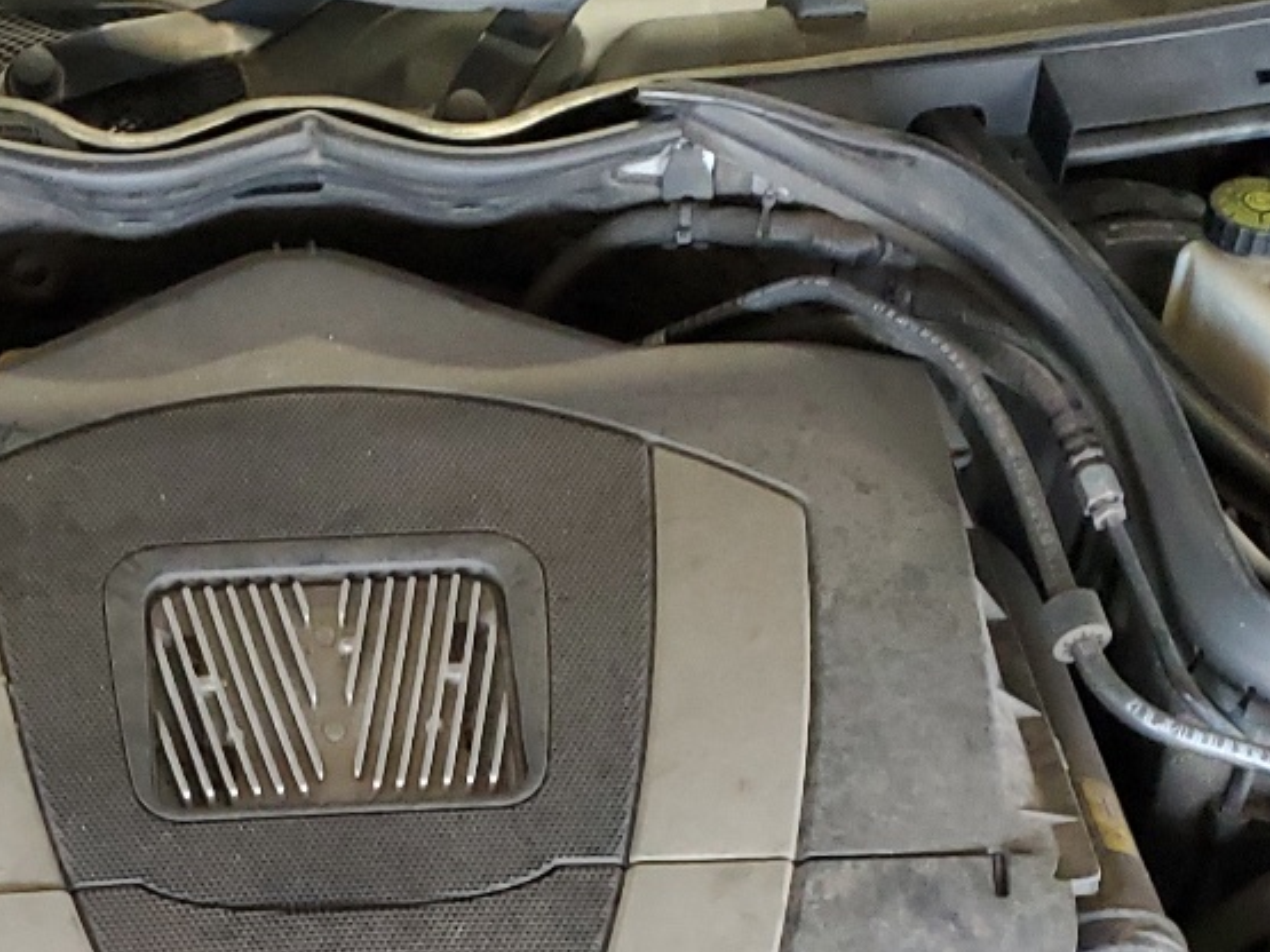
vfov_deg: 18.8
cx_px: 318
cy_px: 1062
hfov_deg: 25.7
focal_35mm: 75
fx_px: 2751
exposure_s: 1/60.2
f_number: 1.5
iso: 325
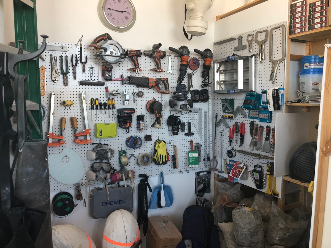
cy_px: 124
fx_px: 277
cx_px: 166
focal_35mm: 29
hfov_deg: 61.7
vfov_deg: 48.2
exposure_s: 1/40
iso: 25
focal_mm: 3.99
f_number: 1.8
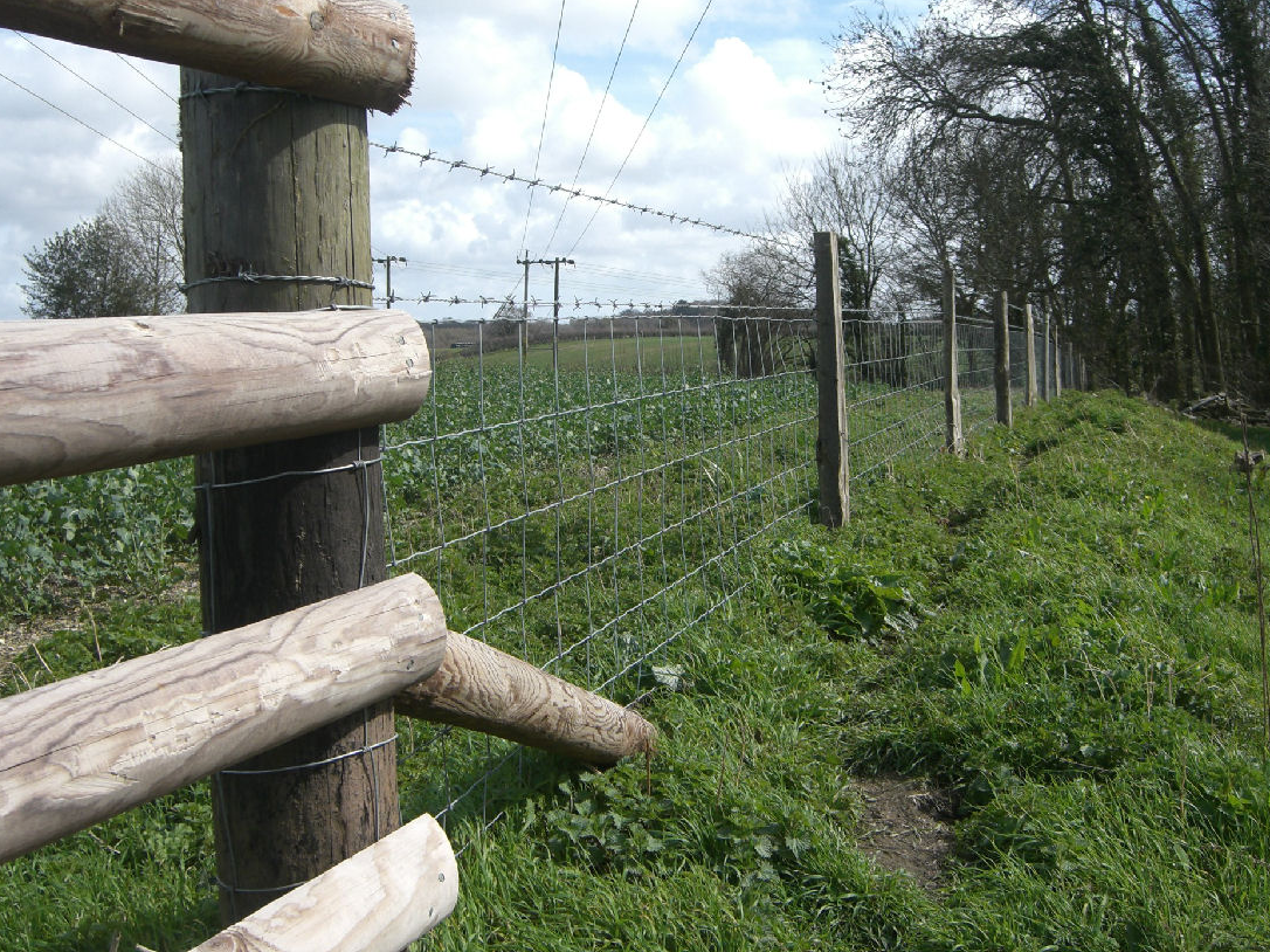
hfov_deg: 44.8
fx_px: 1541
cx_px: 623
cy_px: 449
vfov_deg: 34.3
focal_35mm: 42
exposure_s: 1/160
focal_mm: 7.9
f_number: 8
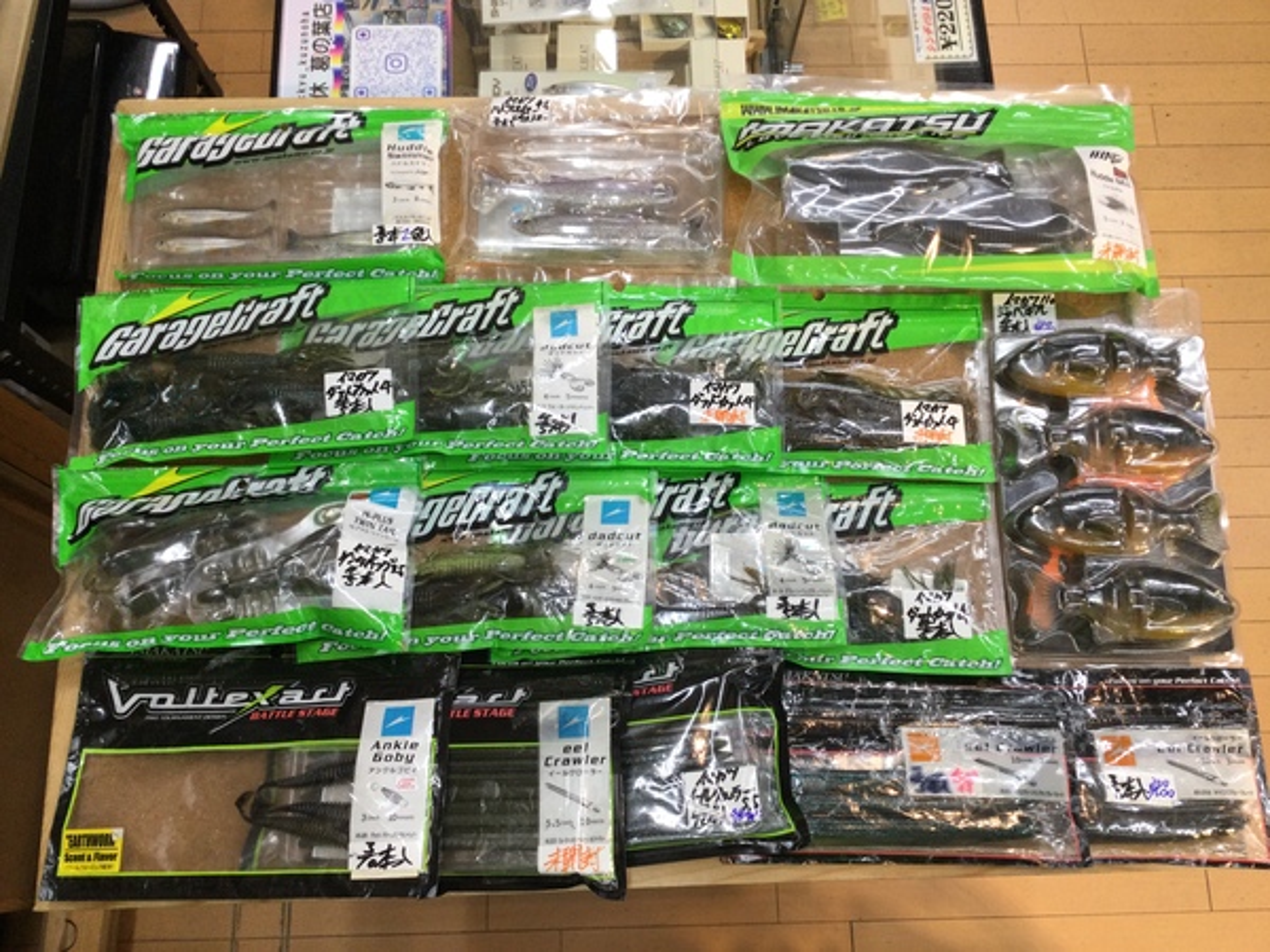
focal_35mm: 31
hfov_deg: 58.4
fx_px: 1137
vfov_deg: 45.4
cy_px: 476
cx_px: 635
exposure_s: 1/40
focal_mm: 3.3
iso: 25
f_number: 2.4
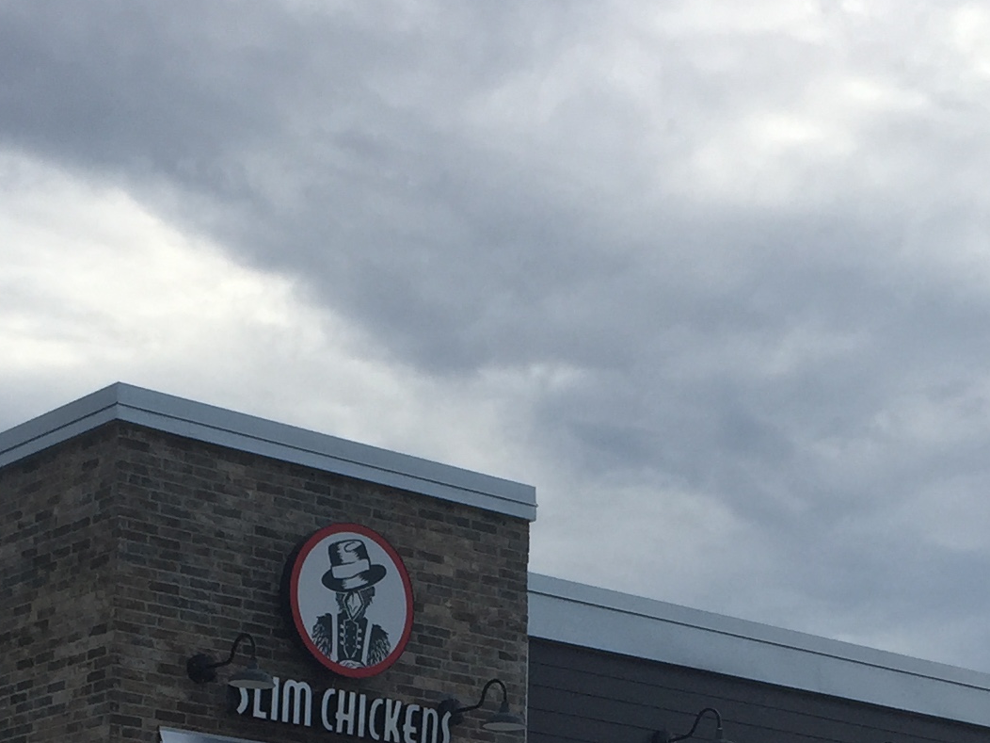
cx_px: 423
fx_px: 2574
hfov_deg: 21.8
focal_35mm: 90
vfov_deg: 15.6
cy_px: 958
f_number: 2.2
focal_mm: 4.15
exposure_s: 1/2083
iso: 32
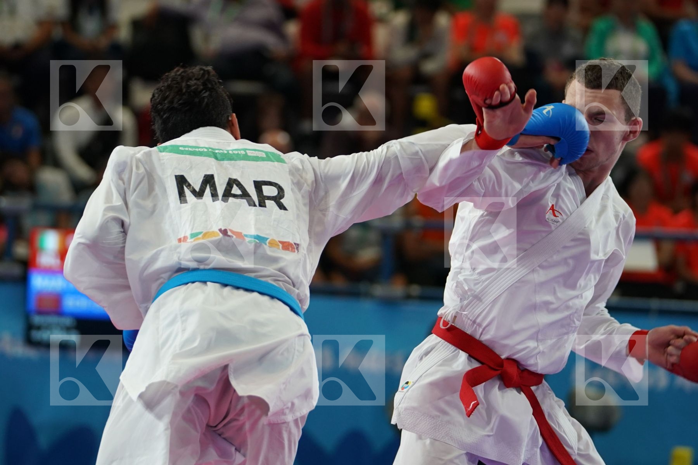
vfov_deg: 6.9
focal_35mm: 199
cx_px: 349
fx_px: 3858
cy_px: 232
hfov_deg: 10.3
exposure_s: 1/1000
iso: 1250
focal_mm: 133
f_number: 2.8
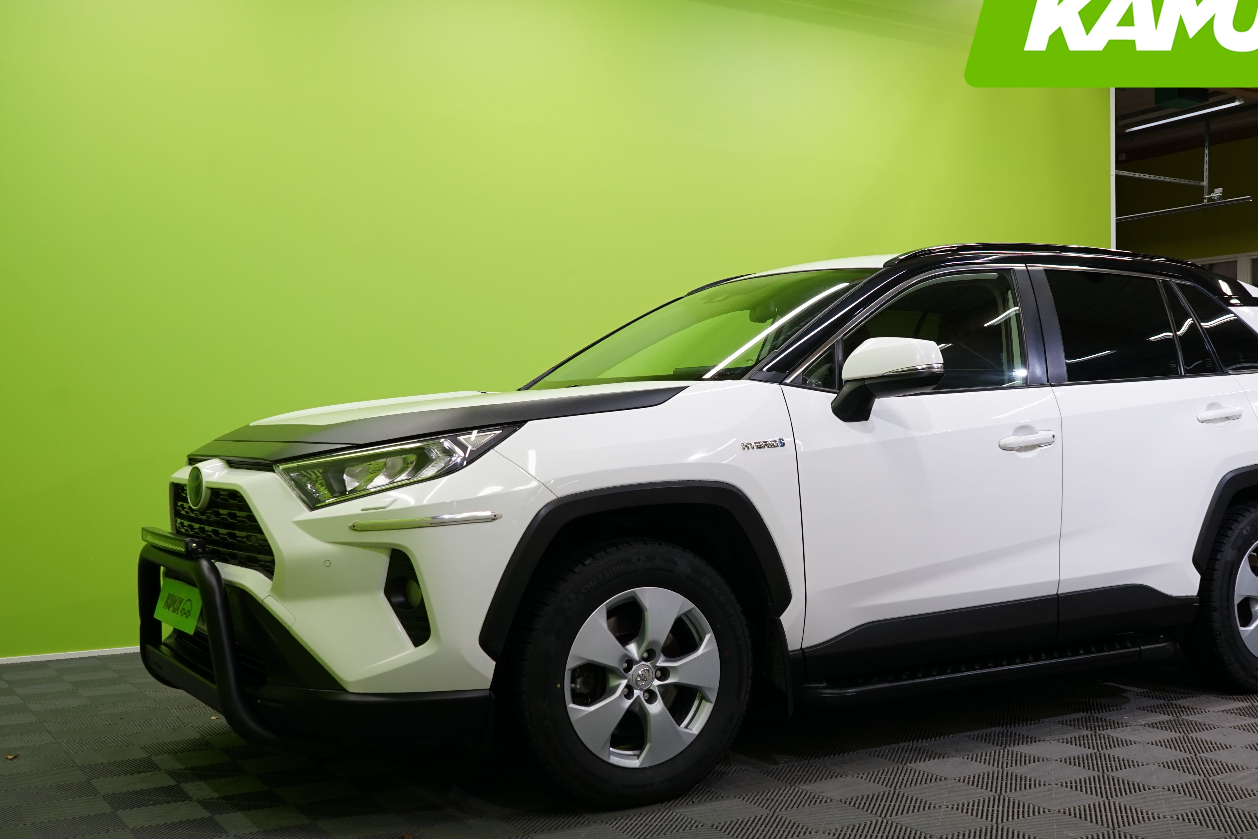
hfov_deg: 48.2
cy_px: 449
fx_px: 1398
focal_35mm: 40
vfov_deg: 33.4
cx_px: 753
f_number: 6.3
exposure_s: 1/30
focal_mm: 30
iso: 500
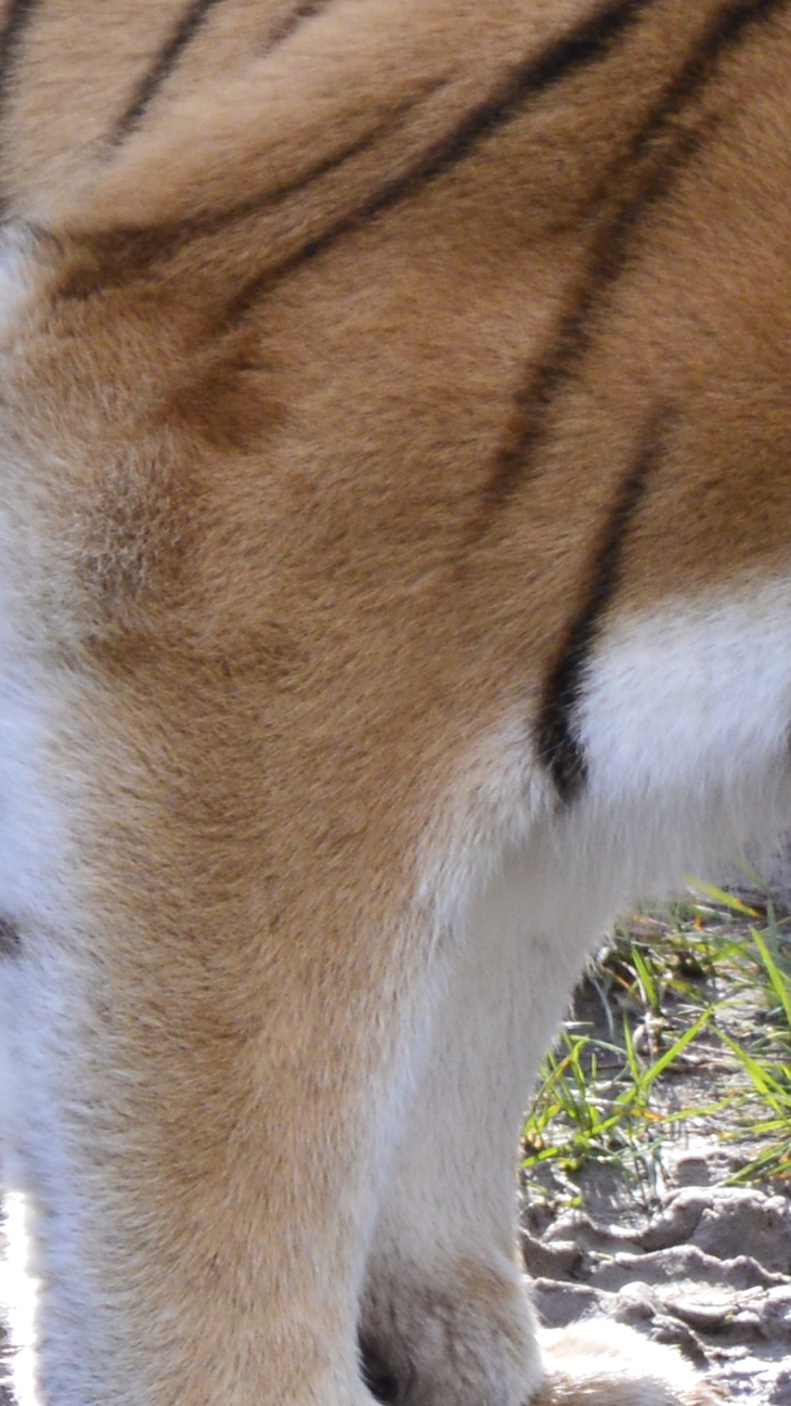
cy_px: 720
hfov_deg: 1.1
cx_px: 49
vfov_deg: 2.0
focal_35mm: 1092
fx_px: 40699
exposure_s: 1/160
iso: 400
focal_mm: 150
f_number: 9
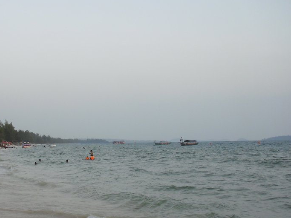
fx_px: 479
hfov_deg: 33.3
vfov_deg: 25.6
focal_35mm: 57
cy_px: 133
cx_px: 85
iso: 100
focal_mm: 6.2
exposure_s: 1/160
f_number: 2.8
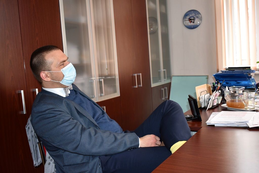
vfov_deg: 38.4
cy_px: 86
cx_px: 130
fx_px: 248
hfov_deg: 55.1
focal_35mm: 34
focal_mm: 23
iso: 800
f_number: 3.8
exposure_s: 1/60
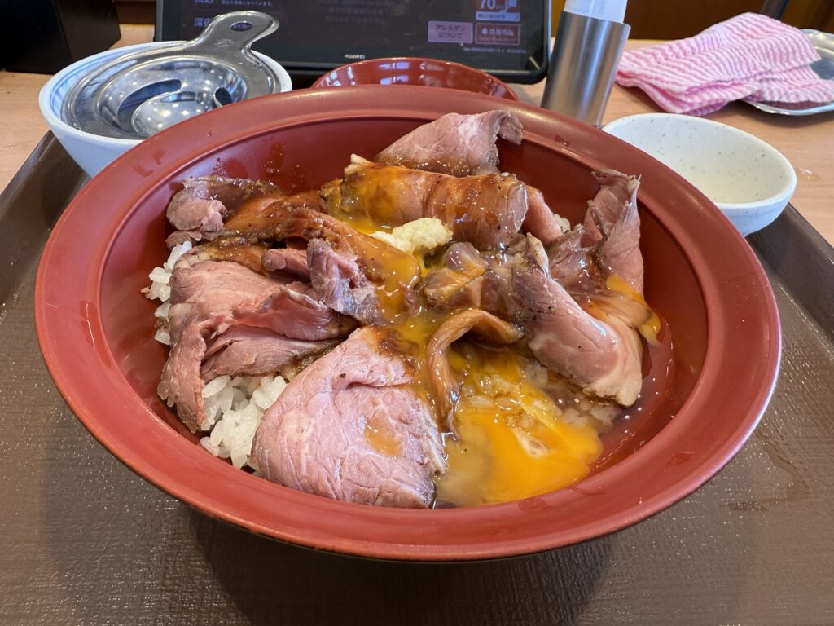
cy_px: 313
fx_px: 578
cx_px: 417
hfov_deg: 71.6
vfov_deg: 56.8
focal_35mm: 24
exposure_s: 1/99
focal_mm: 2.22
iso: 80
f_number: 2.2
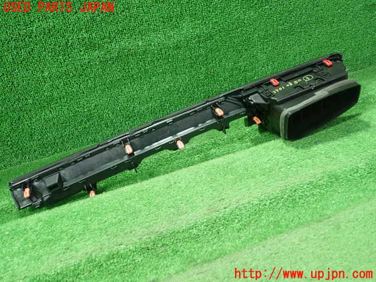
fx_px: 326
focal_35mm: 30
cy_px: 141
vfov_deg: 46.8
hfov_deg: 60.0
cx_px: 188
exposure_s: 1/100
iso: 800
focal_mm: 5.5
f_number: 2.3
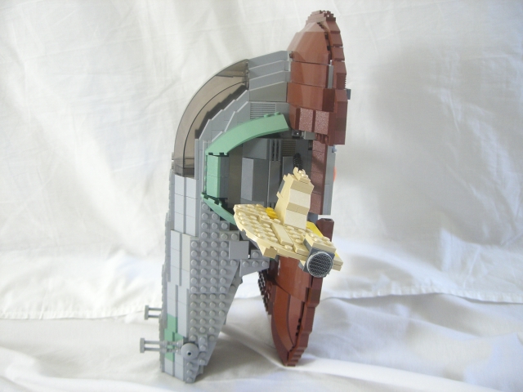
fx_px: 574
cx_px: 262
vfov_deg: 37.7
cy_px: 196
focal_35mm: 38
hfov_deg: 49.0
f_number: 2.7
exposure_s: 1/13
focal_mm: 6.2
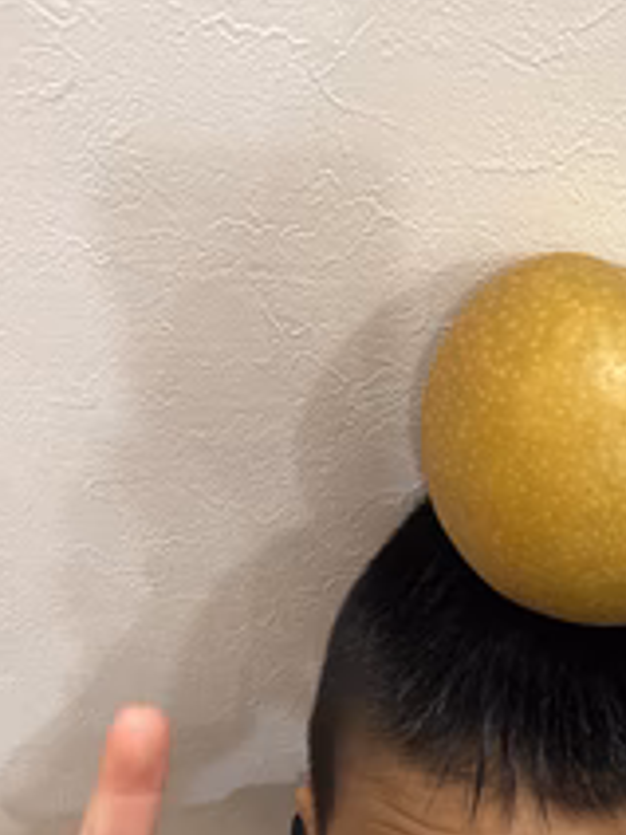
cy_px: 599
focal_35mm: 49
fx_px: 1181
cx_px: 516
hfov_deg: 28.9
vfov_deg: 38.2
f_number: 1.5
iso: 250
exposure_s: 1/60
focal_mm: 5.7
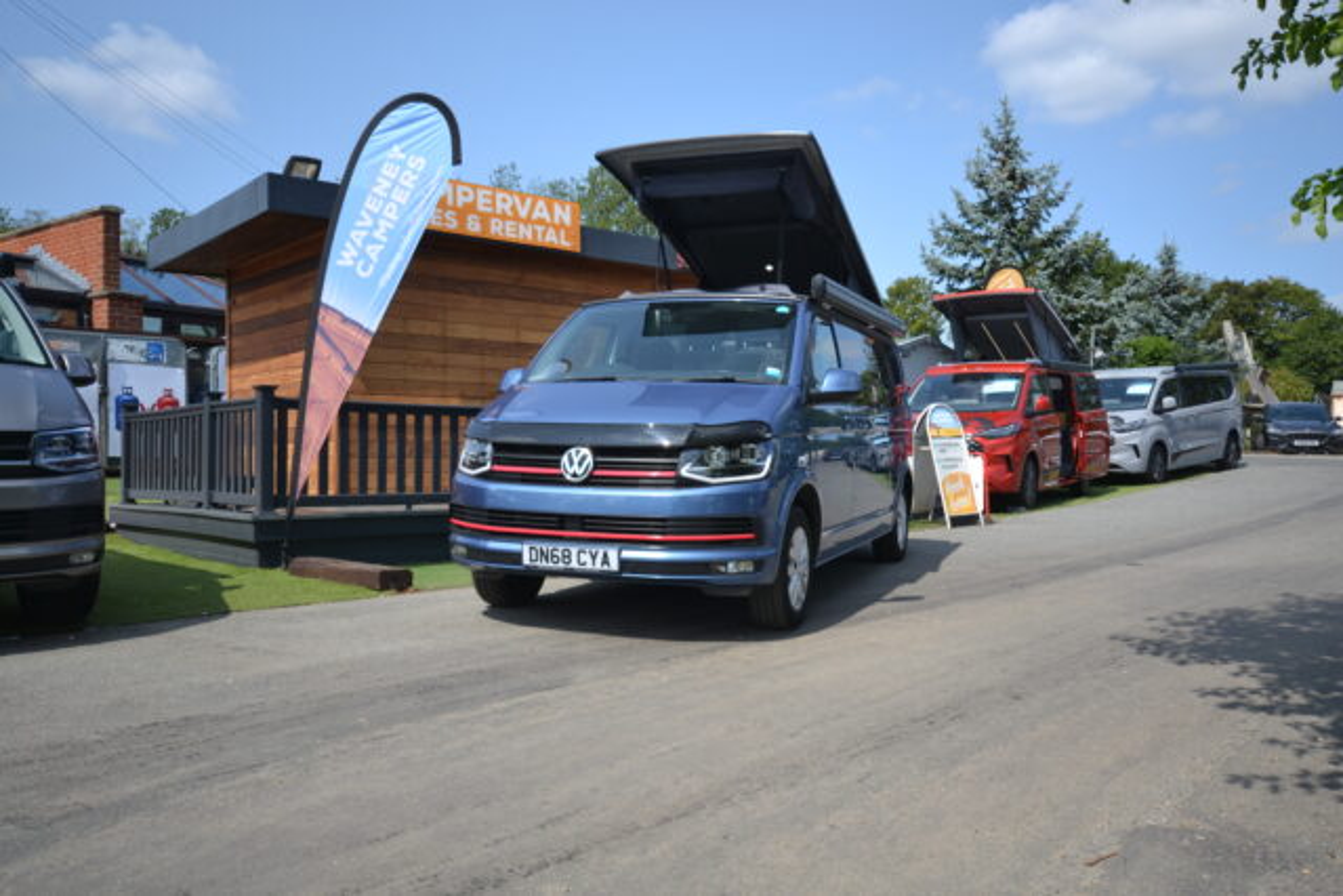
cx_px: 672
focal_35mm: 30
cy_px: 448
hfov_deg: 61.9
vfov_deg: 43.6
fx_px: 1119
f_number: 8
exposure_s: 1/250
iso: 100
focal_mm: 20
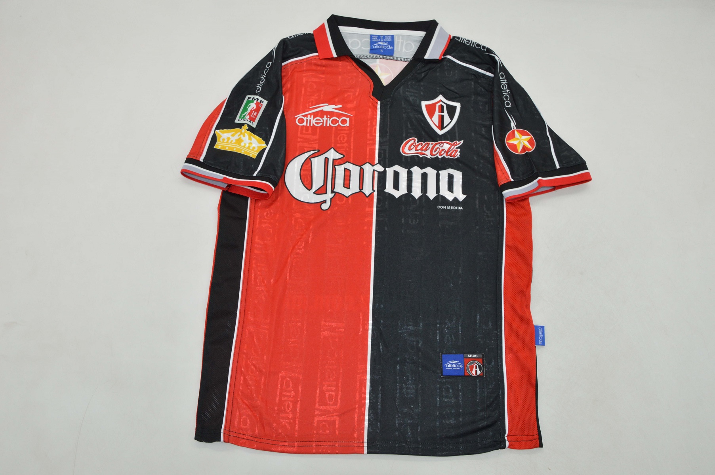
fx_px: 625
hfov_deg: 59.5
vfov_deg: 41.6
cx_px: 358
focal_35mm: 32
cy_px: 238
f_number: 8
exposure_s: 1/200
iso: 400
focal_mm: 21
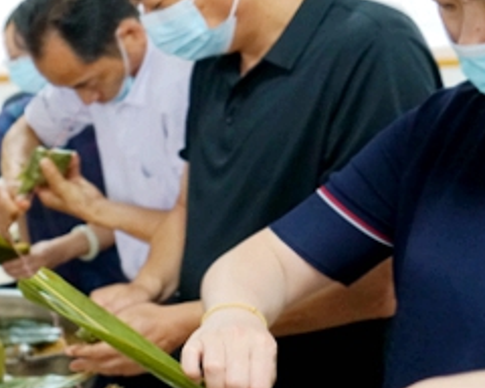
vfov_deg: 21.2
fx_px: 1033
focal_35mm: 72
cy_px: 229
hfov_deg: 23.0
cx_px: -170
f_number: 4
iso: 1600
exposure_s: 1/160
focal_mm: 27
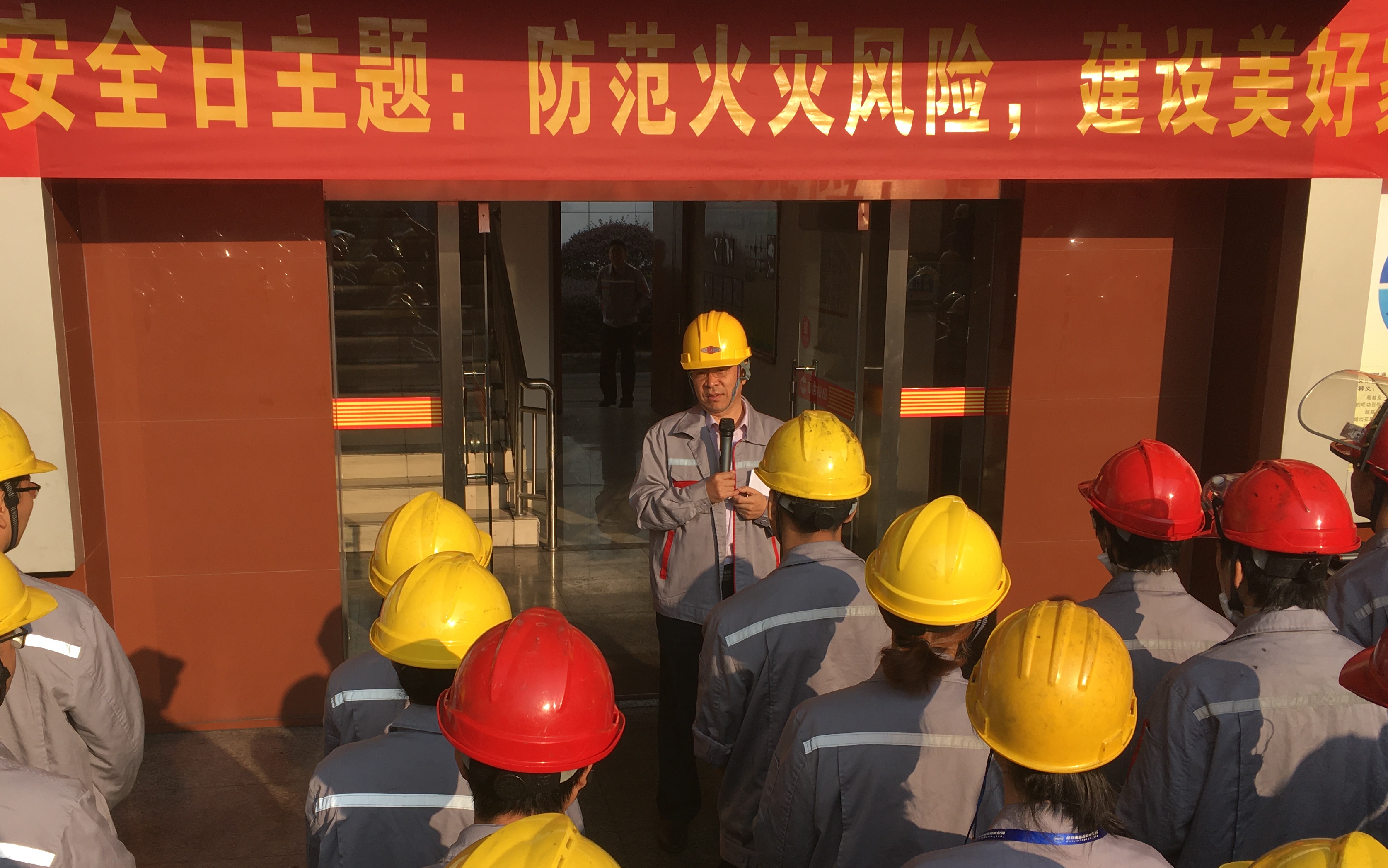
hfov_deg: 52.6
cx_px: 602
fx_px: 1400
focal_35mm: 37
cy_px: 538
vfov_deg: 34.3
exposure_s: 1/864
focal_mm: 4.15
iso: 25
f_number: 2.2
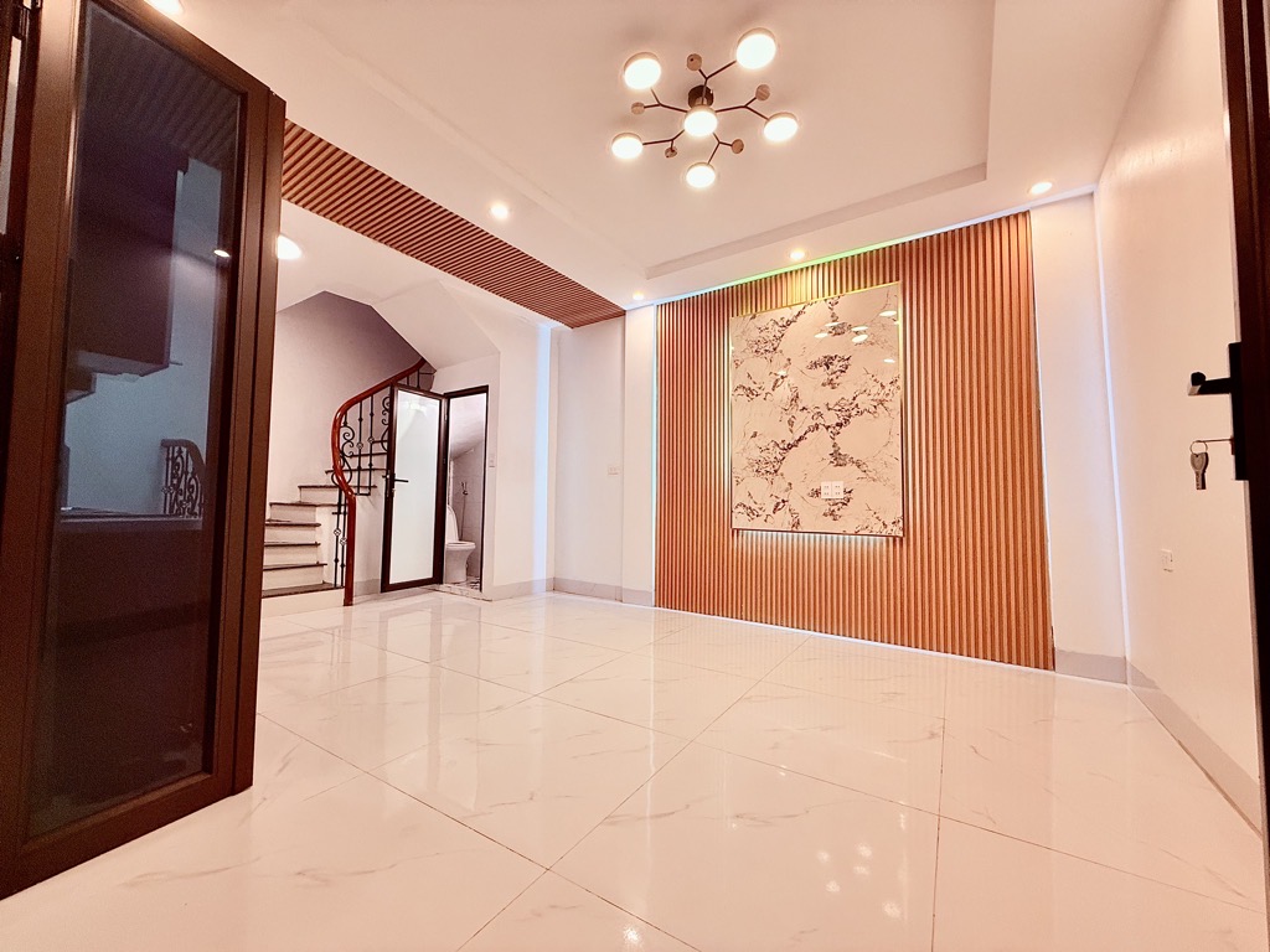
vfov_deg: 85.7
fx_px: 514
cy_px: 476
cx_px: 635
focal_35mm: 14
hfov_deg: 102.1
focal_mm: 2.22
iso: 250
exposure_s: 1/100
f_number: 2.2
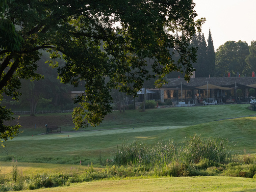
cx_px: 274
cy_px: 58
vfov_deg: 10.1
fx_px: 1087
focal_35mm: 147
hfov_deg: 13.2
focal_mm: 55
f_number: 9
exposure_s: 1/320
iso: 320
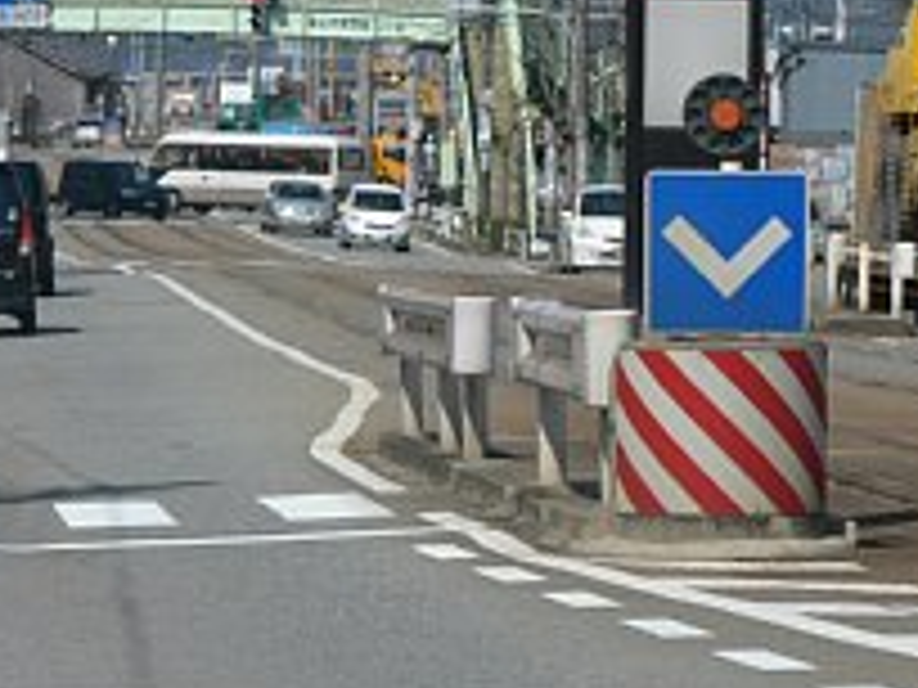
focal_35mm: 313
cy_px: 54
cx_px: 662
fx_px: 8301
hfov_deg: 6.3
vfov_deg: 4.7
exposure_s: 1/320
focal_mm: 33.8
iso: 80
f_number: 5.6
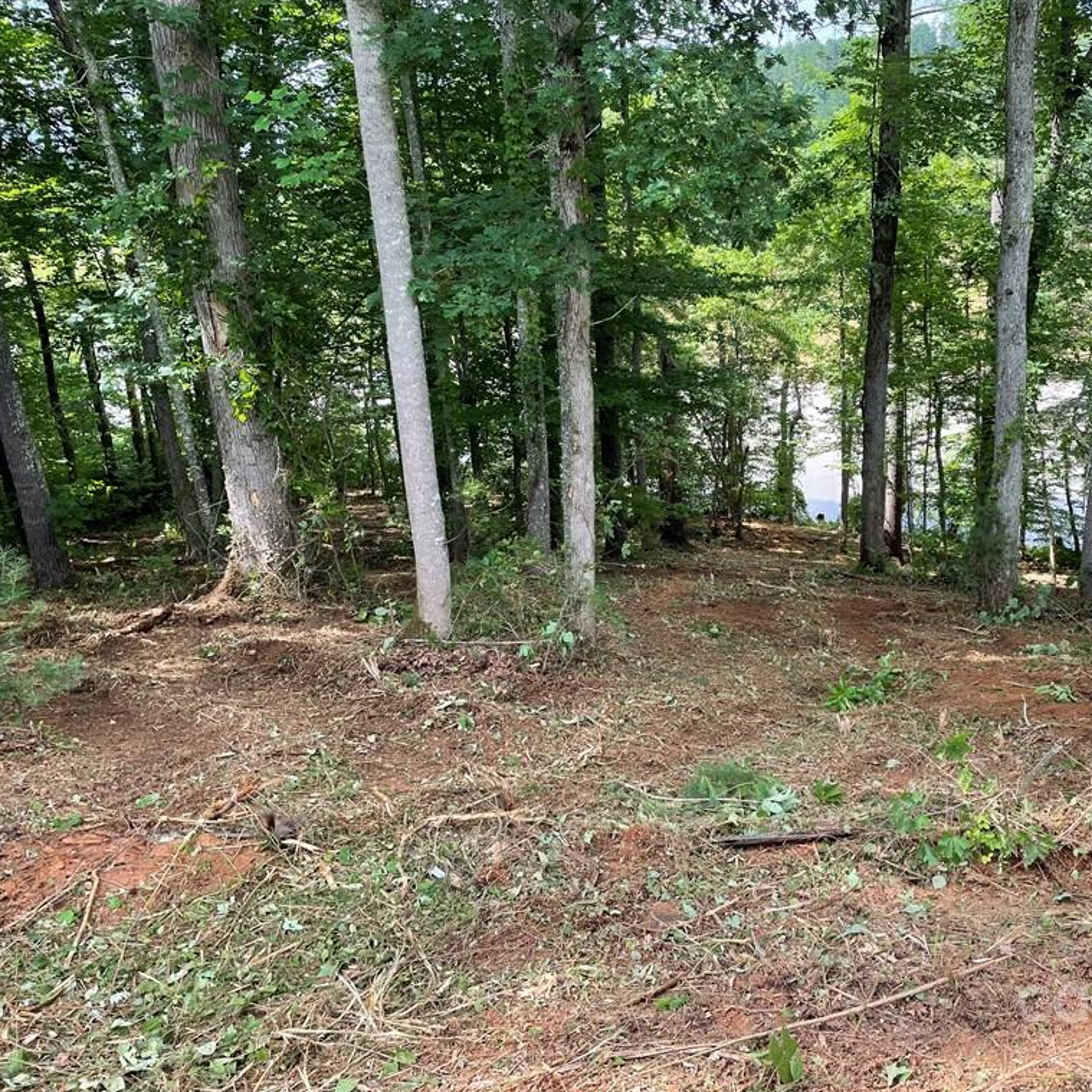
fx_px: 1106
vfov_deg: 52.5
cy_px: 550
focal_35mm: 31
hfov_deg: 51.7
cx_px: 712
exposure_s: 1/496
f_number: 1.6
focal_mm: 4.2
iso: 32
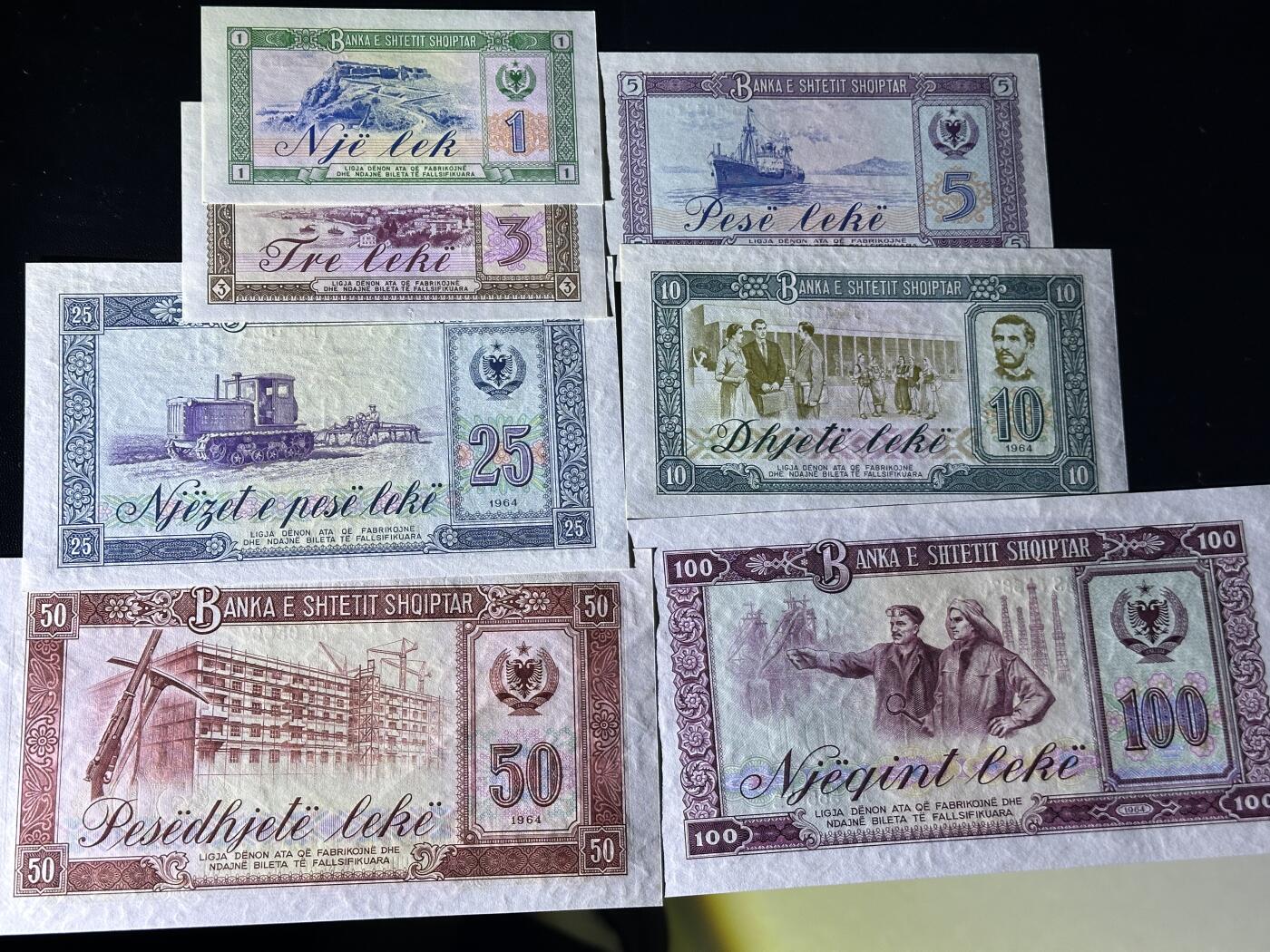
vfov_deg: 30.3
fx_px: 1761
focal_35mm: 48
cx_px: 635
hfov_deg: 39.7
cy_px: 476
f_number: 1.78
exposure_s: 1/100
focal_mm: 6.86
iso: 100
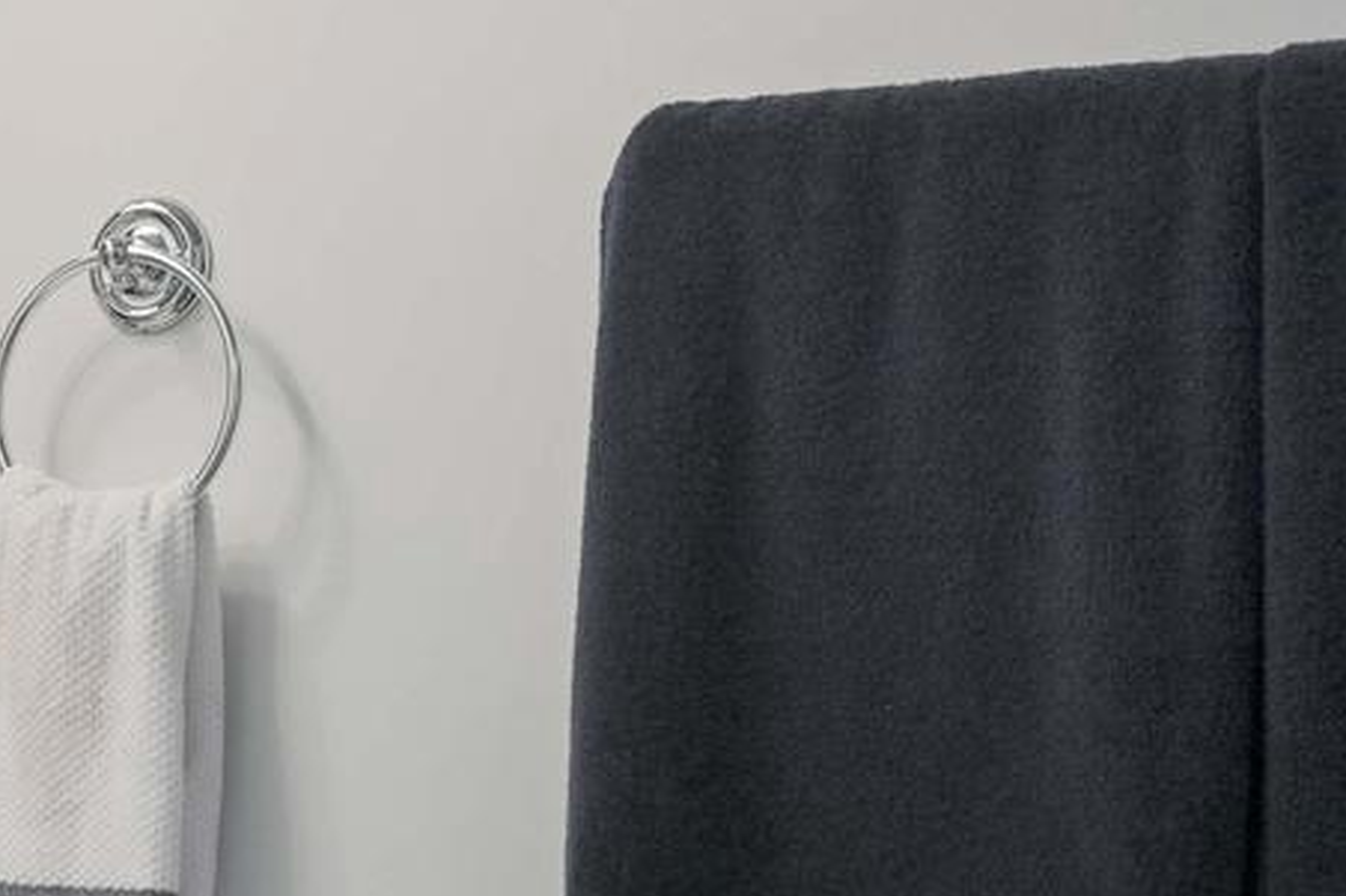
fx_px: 3214
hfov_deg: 23.1
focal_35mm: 86
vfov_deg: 15.7
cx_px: 155
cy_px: 828
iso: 640
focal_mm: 19
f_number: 11
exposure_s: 1/4
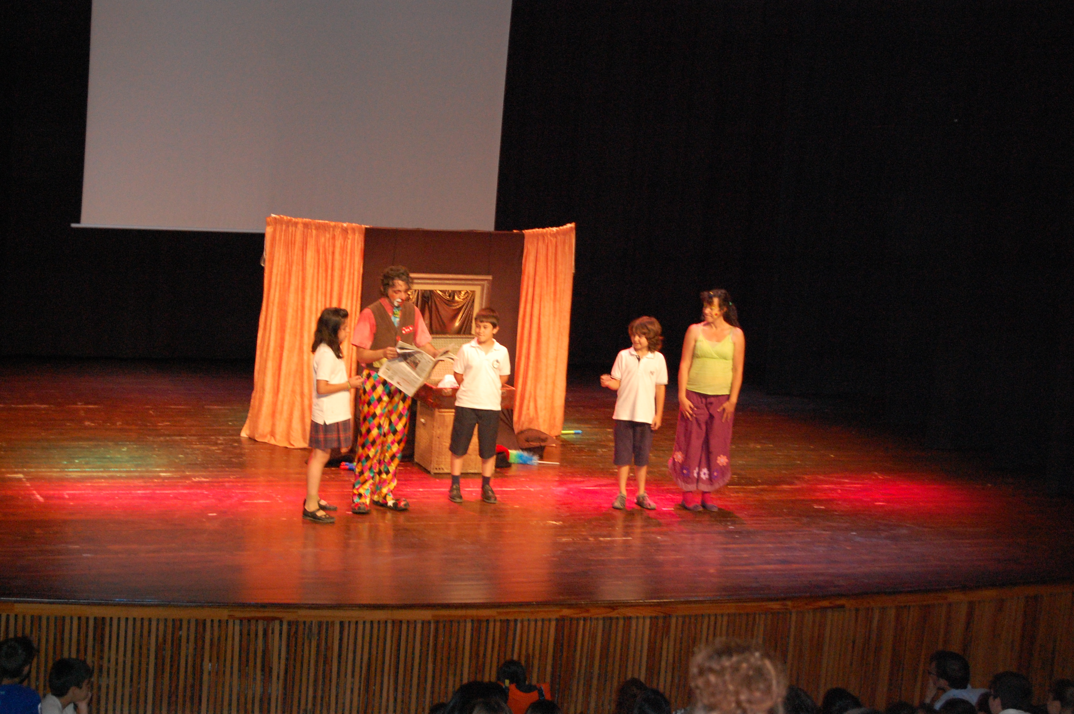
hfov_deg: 24.6
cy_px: 357
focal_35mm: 82
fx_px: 2459
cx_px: 537
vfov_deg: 16.5
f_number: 5.6
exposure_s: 1/60
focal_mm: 55
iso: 1600
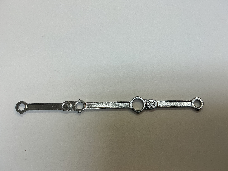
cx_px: 114
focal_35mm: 29
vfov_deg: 48.2
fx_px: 191
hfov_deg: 61.7
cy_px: 86
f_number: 1.8
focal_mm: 3
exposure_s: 1/120
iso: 32
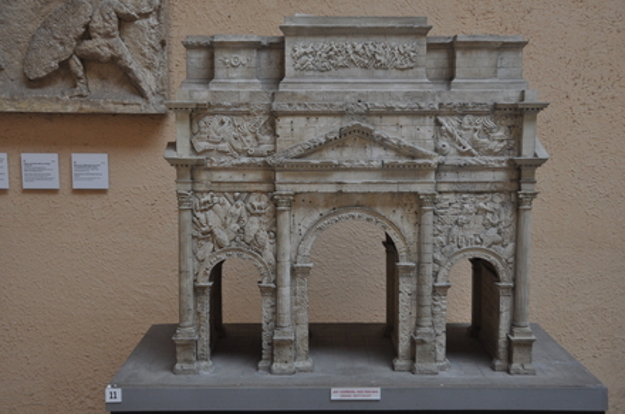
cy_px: 207
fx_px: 806
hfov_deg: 42.4
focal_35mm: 46
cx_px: 312
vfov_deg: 28.9
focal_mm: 31
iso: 640
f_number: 4
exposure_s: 1/60
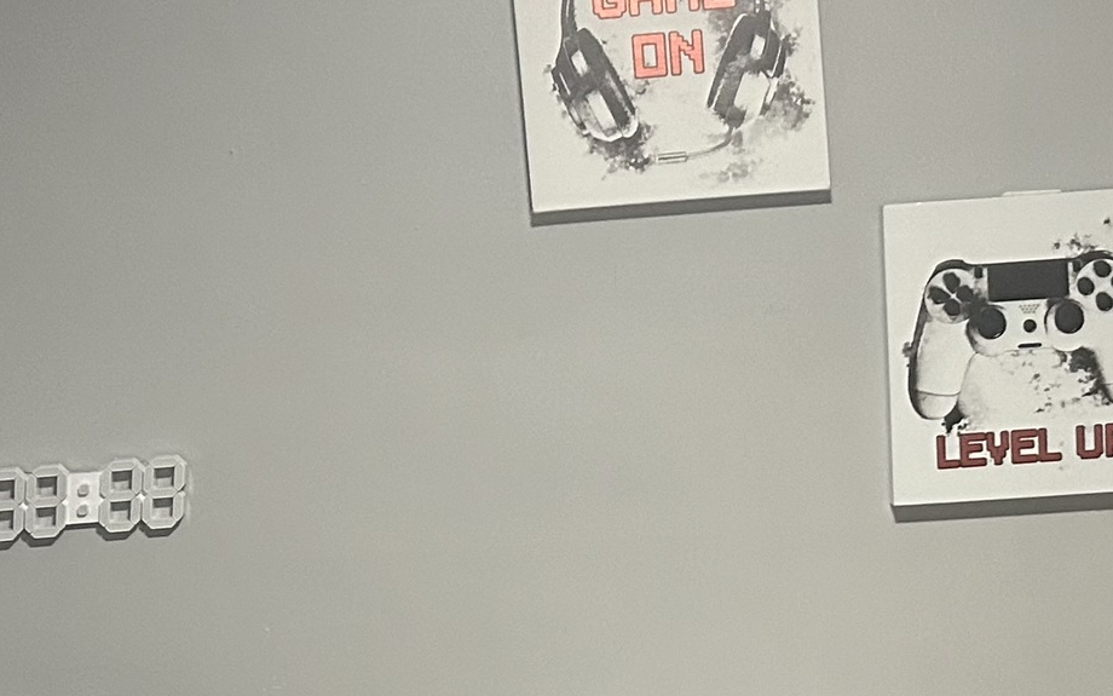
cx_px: 615
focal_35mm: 92
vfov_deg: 14.0
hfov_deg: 22.5
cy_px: 715
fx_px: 2791
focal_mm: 5.7
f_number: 1.5
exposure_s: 1/60
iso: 250
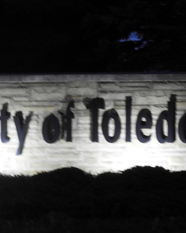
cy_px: 98
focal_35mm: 401
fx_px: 2759
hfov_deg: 3.9
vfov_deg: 4.8
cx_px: 13
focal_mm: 39.4
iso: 800
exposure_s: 1/6
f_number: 5.3
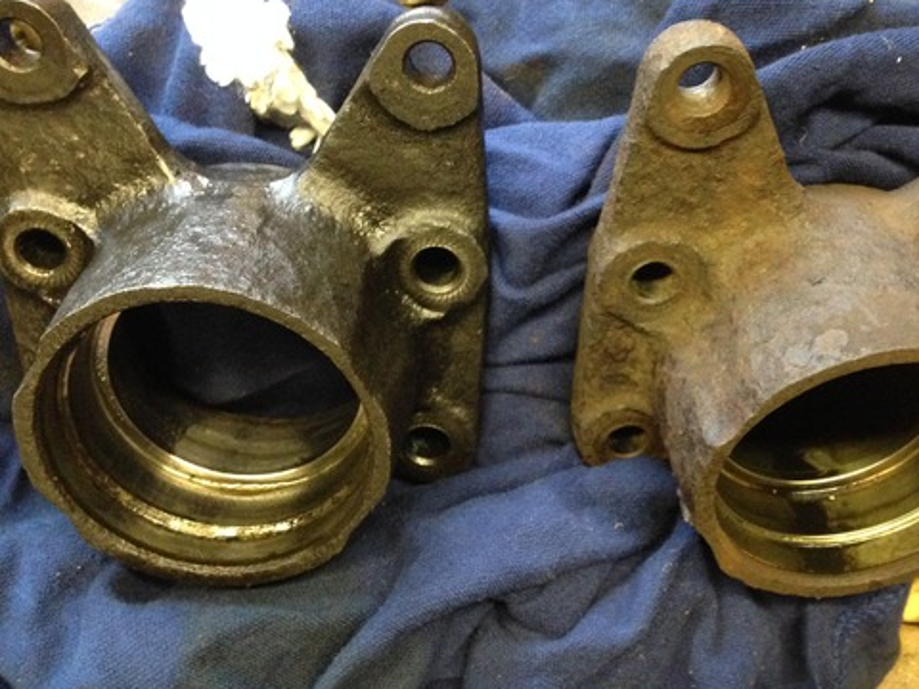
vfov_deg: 32.8
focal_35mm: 44
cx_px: 551
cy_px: 278
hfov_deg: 42.7
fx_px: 1168
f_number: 2.4
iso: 400
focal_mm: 4.12
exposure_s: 1/15
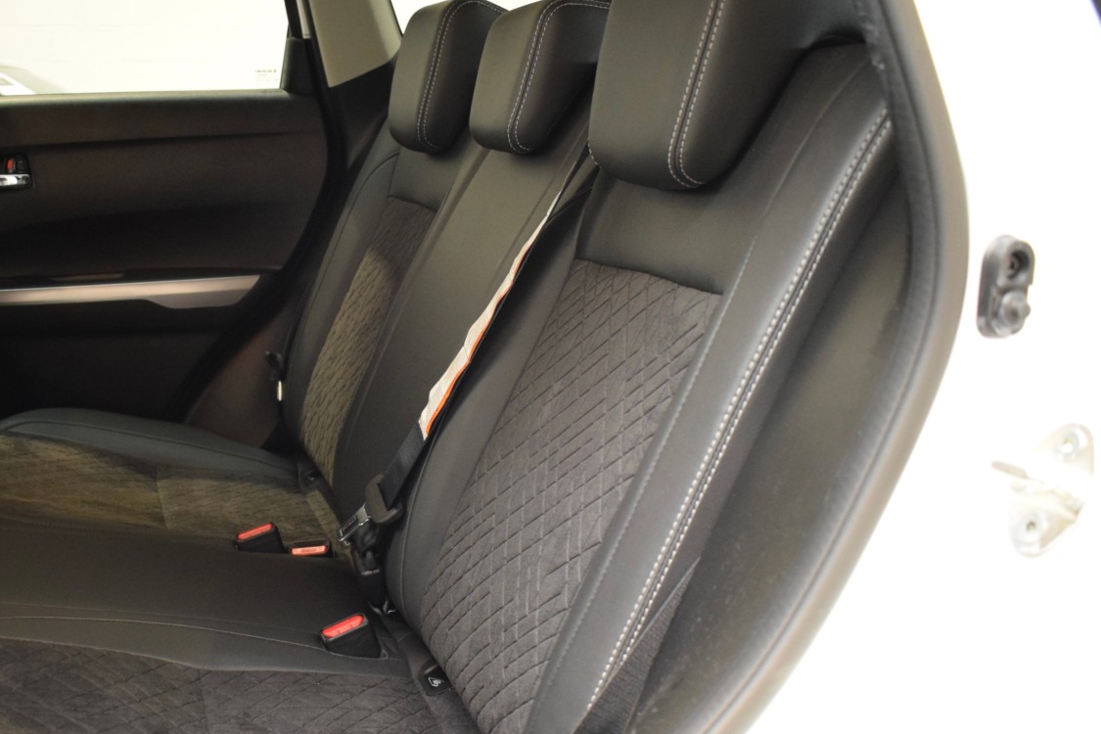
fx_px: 1101
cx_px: 373
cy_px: 486
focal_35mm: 36
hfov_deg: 52.2
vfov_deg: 36.5
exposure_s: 1/30
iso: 2200
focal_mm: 18
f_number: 3.5
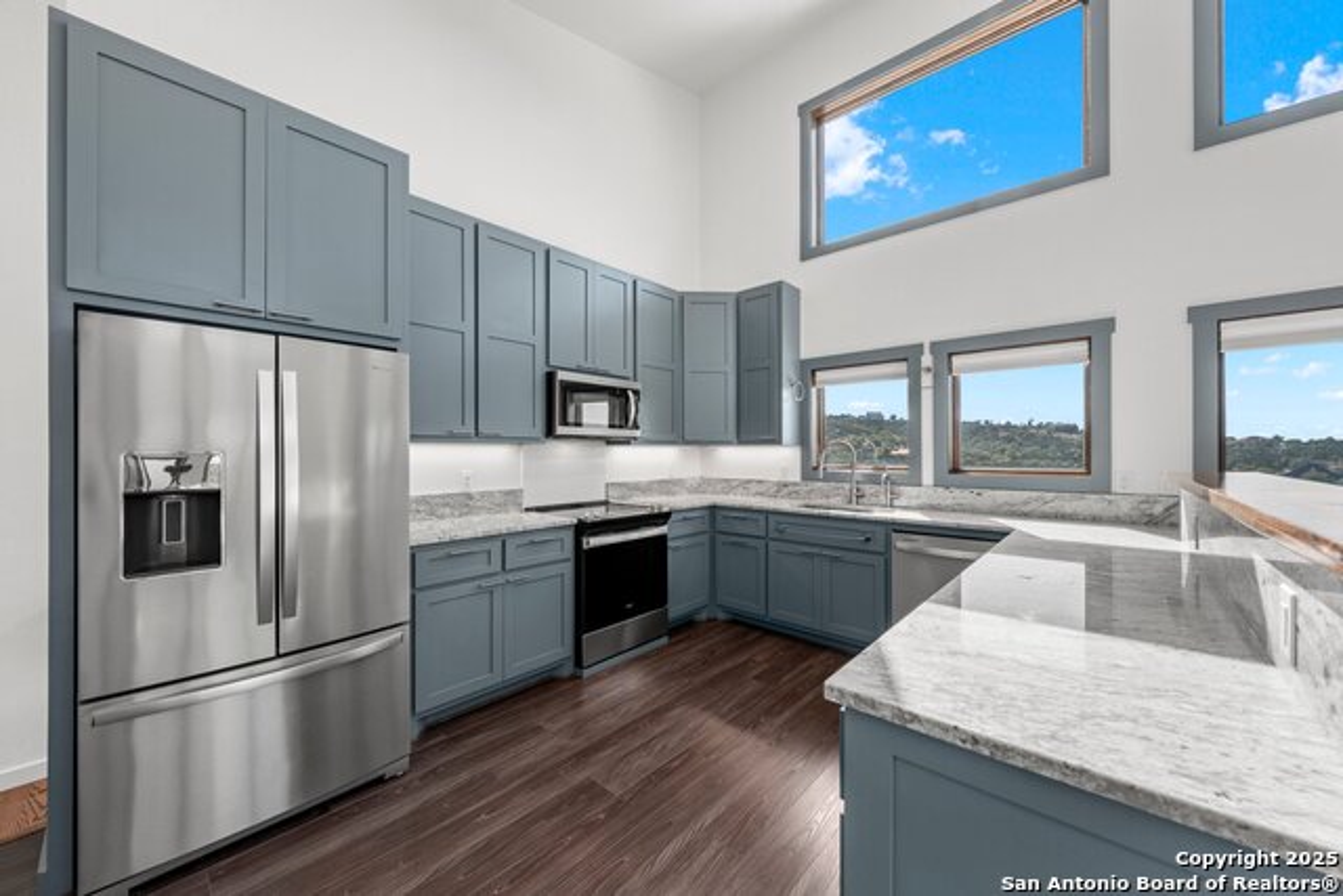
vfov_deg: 85.5
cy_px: 448
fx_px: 485
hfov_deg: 108.3
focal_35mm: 13
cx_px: 672
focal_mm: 13
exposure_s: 1/80
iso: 100
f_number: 8
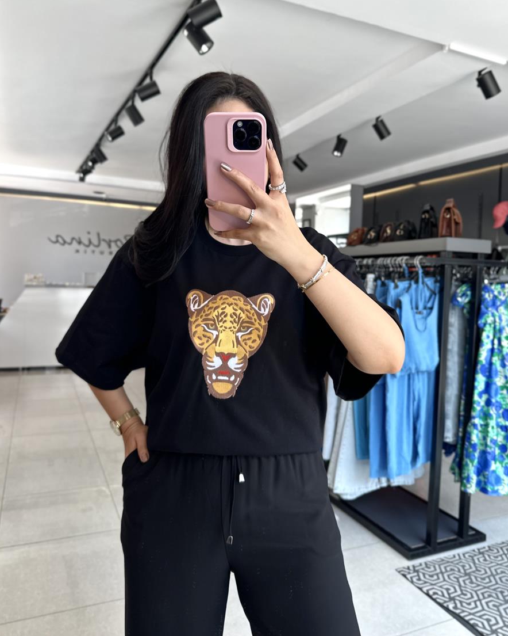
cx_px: 250
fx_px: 489
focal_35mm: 26
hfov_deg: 54.9
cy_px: 285
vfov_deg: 65.9
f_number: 1.78
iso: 50
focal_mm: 6.86
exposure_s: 1/121
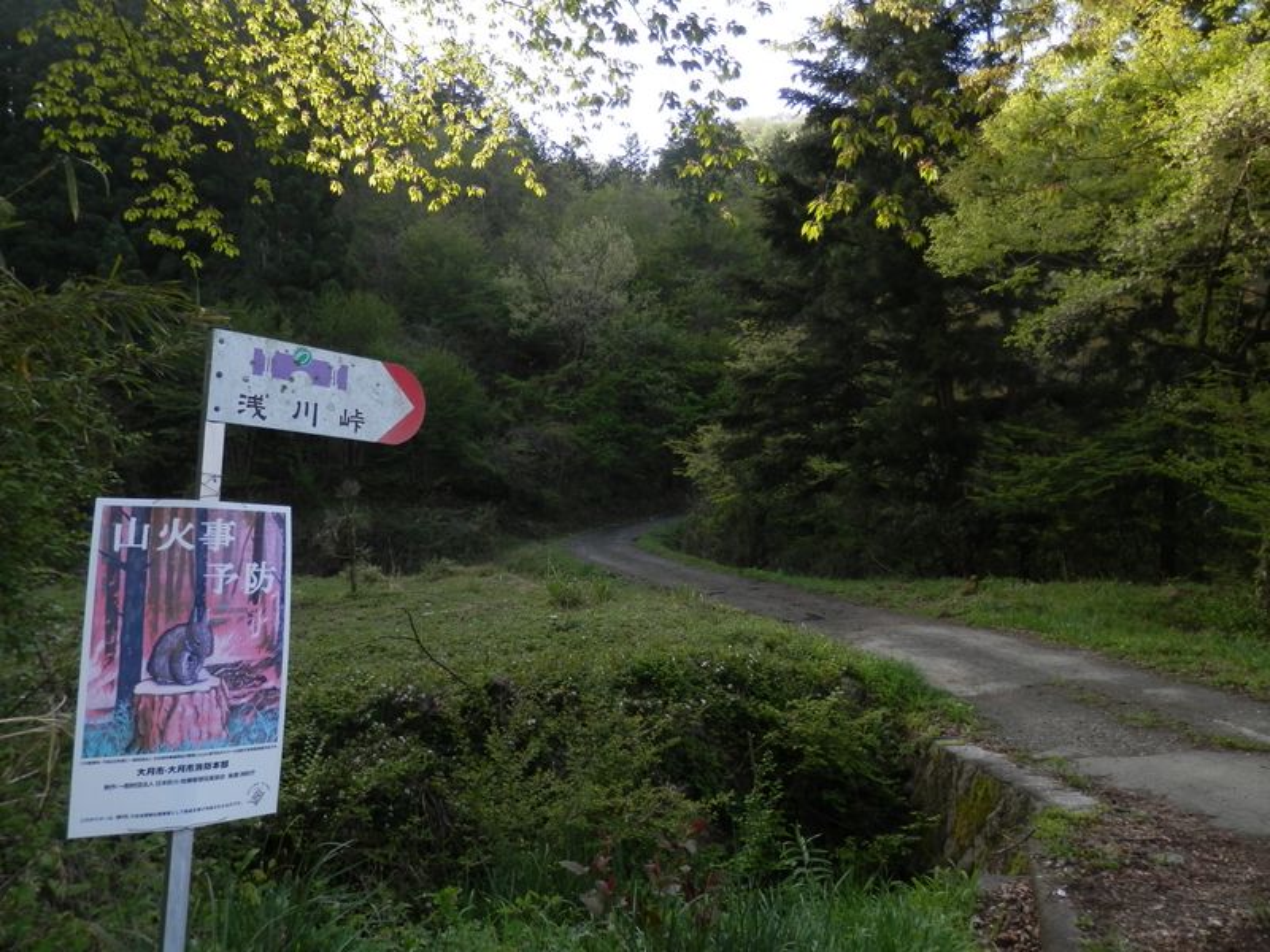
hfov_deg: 69.4
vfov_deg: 54.9
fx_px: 917
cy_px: 476
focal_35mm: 25
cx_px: 635
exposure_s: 1/200
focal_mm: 4.5
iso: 80
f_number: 3
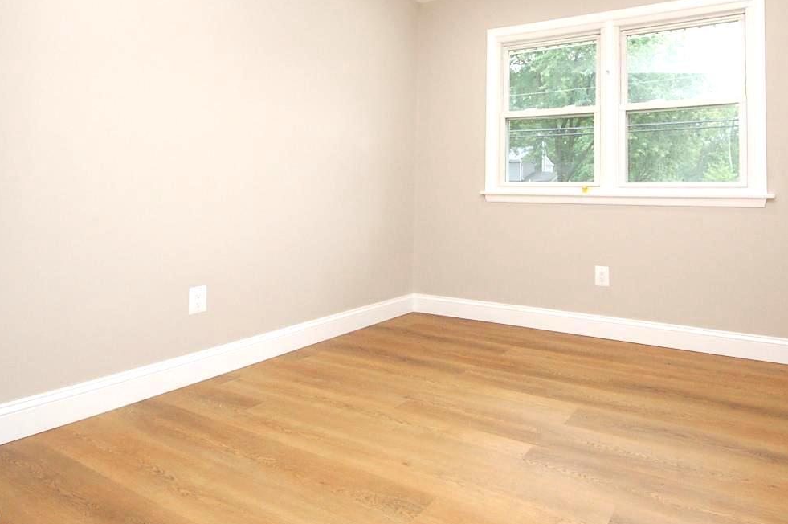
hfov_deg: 75.3
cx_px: 472
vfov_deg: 53.3
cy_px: 154
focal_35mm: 23
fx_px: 503
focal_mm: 10
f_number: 8
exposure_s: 1/60
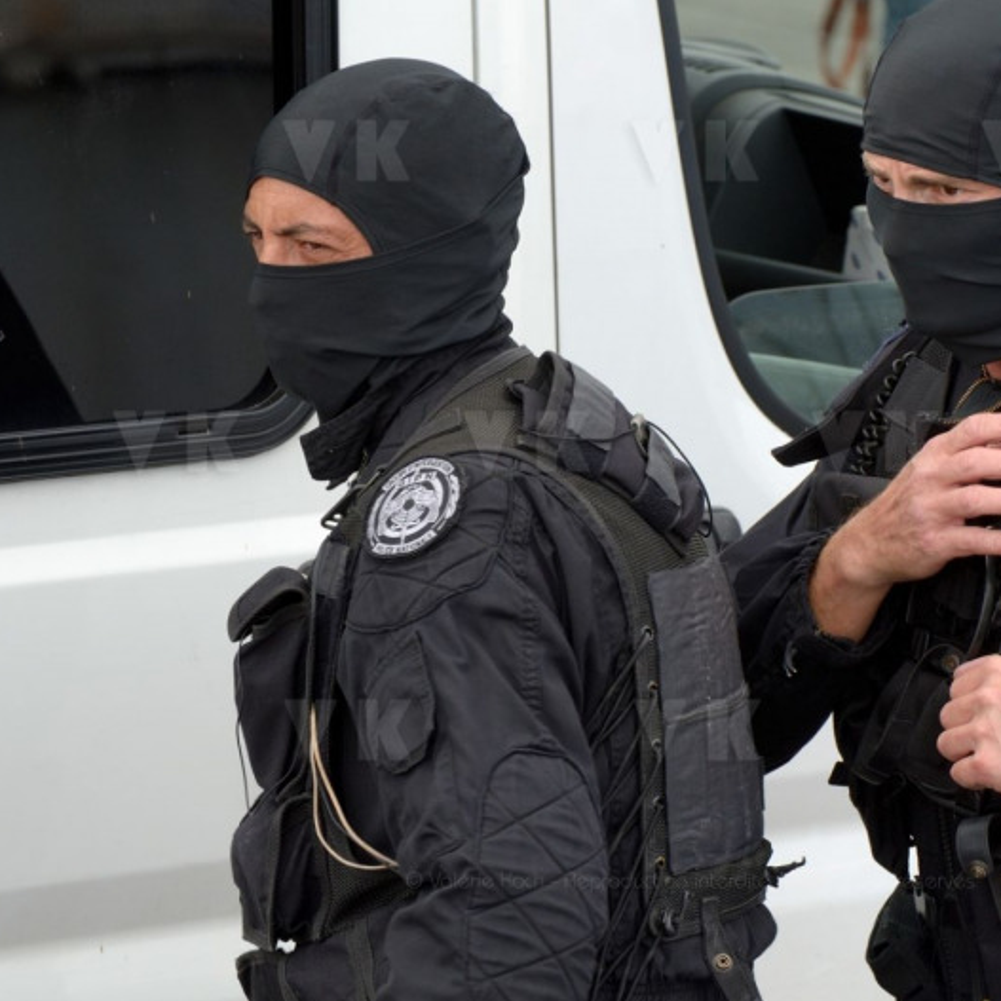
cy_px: 500
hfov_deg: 4.5
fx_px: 12628
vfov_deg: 4.5
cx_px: 695
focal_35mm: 386
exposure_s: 1/320
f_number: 8
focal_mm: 200
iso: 320
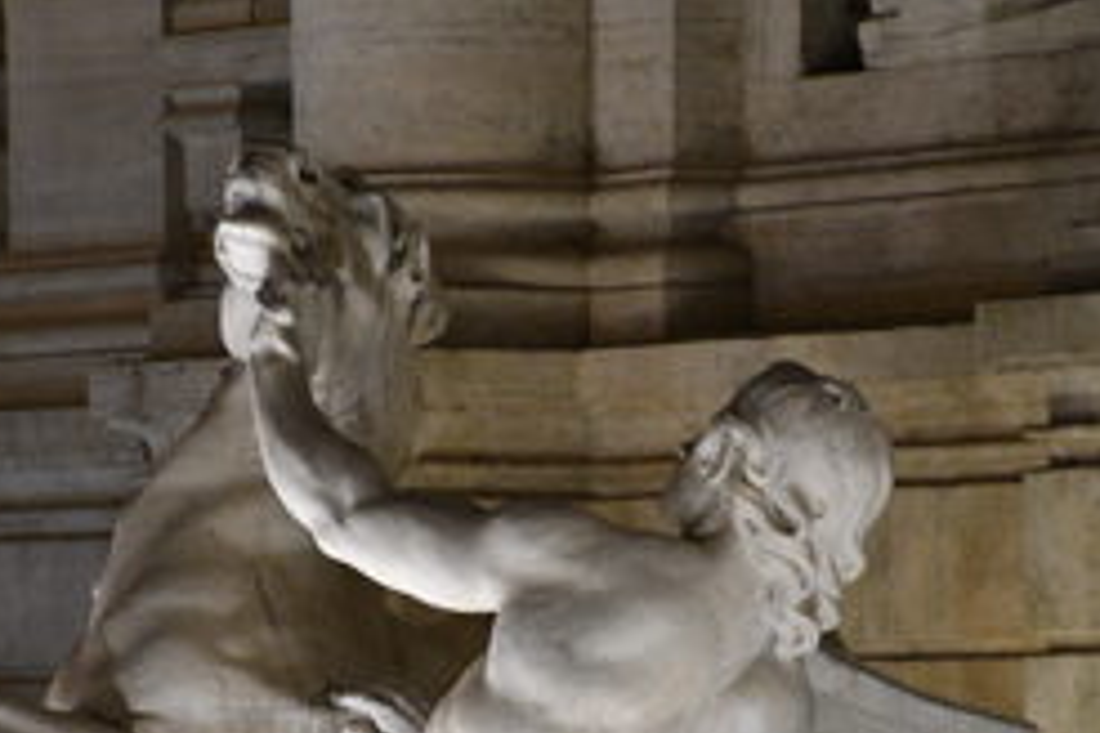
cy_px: 579
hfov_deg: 6.8
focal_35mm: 304
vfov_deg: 4.5
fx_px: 9288
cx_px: 393
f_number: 6
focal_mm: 125
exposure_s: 1/60
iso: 3200
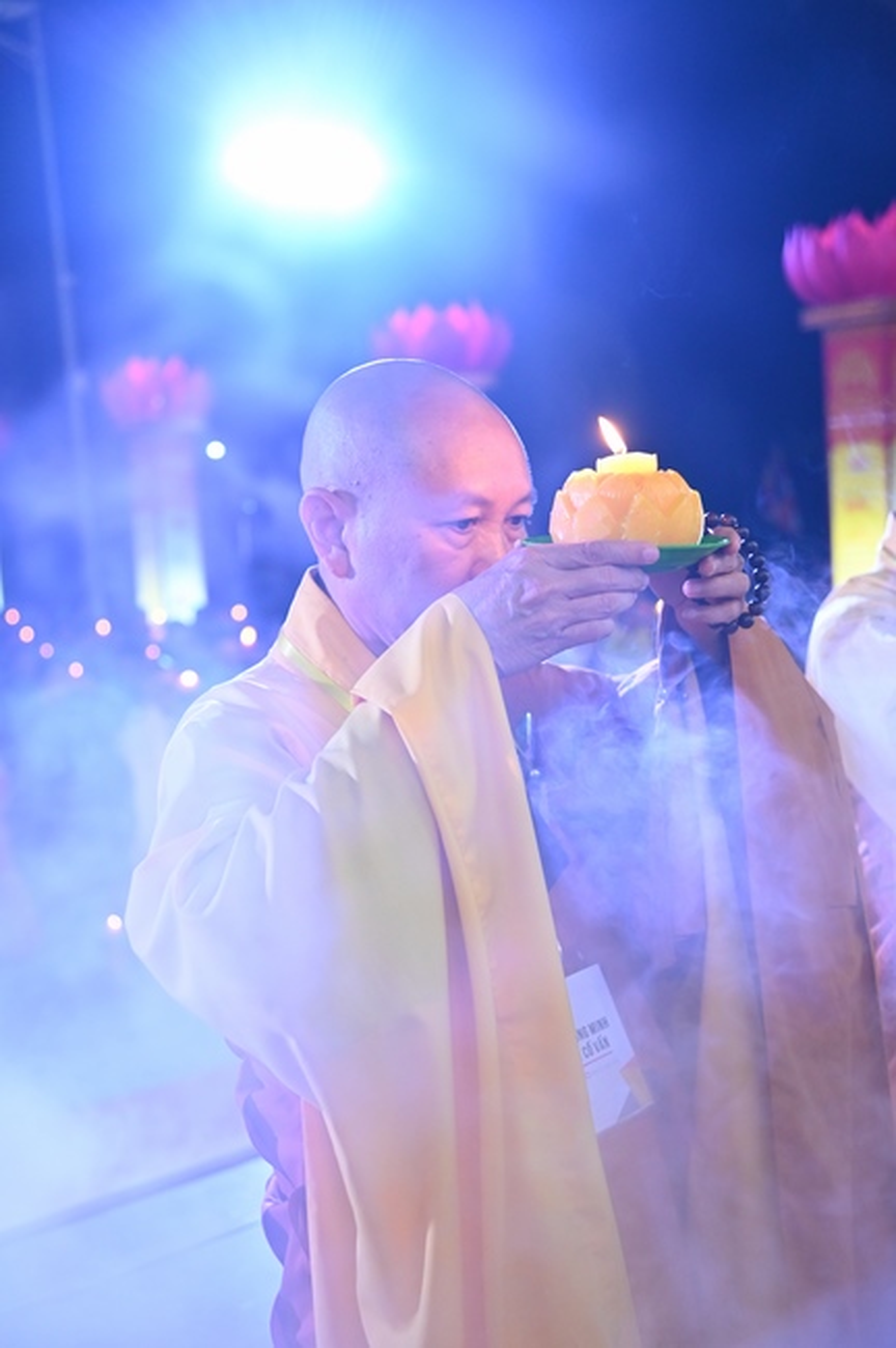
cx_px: 448
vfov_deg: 41.2
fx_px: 1796
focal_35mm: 48
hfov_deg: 28.0
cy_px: 674
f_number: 4
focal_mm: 48
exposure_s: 1/125
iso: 4000
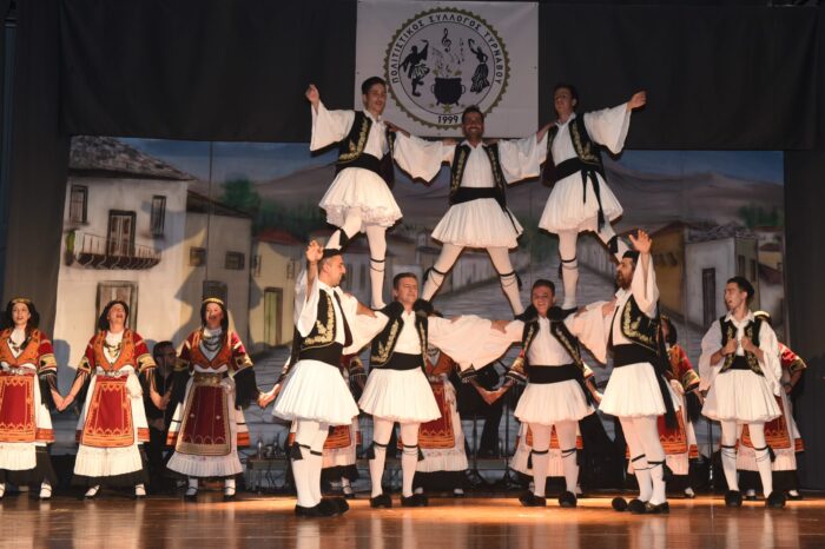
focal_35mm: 48
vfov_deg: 28.0
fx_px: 1099
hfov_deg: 41.1
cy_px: 274
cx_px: 412
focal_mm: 48
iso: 800
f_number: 5
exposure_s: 1/100
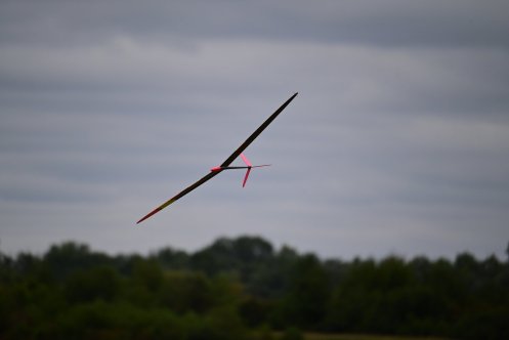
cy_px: 170
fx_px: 5659
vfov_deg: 3.4
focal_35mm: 400
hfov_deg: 5.2
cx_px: 254
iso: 1000
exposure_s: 1/4000
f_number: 6.3
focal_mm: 400
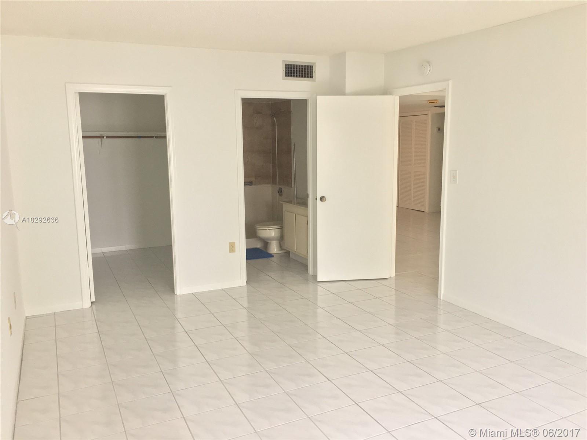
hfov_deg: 61.7
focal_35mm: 29
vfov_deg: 48.2
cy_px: 220
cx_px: 294
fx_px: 492
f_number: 2.2
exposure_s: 1/30
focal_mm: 4.15
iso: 100
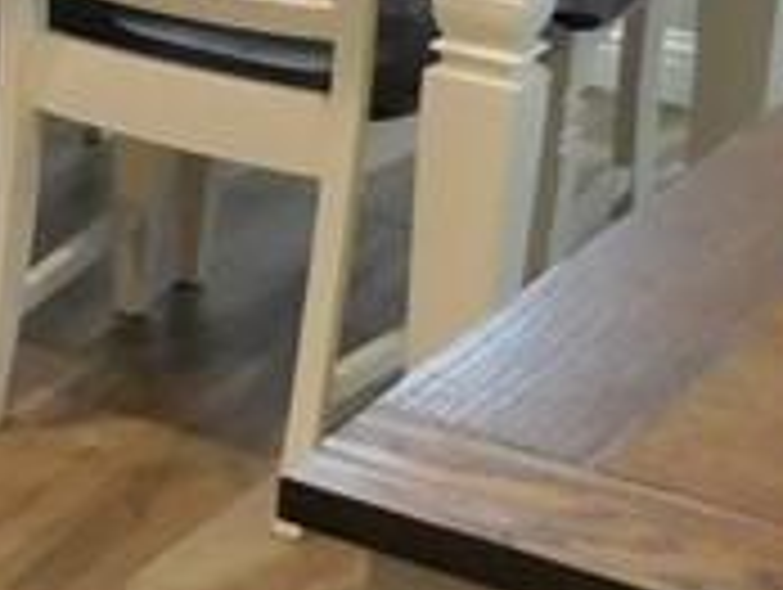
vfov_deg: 10.6
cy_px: -275
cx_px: -1098
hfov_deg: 11.8
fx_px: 3058
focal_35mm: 135
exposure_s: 1/30
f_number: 3
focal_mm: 4
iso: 250
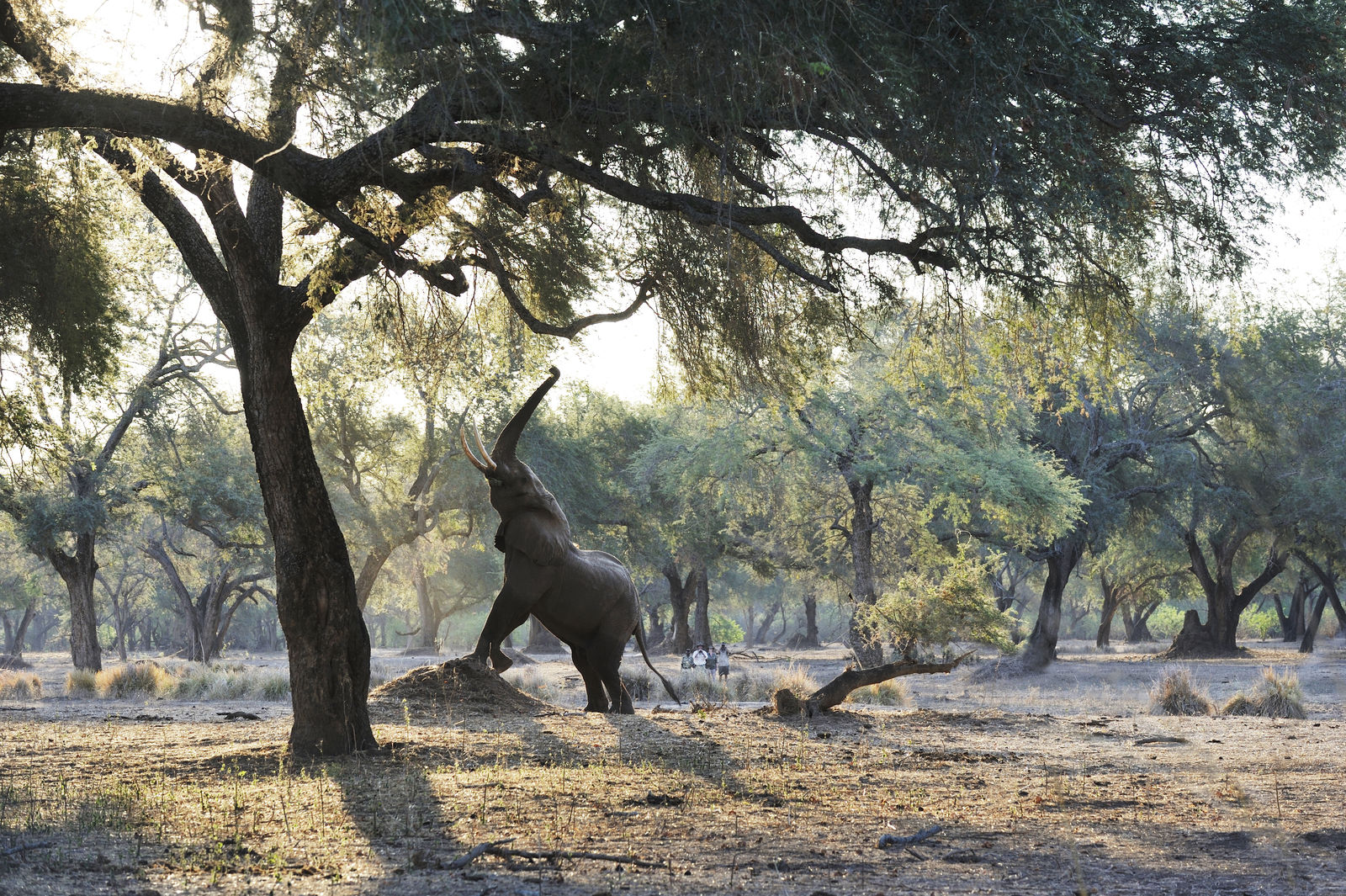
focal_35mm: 120
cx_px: 673
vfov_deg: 11.4
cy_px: 448
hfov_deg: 17.1
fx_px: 4484
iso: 400
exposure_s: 1/250
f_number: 7.1
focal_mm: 120
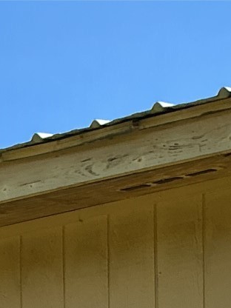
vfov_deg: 12.1
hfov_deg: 11.0
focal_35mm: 134
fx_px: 1192
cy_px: 710
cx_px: 35
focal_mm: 3
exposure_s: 1/683
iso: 25
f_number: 1.8
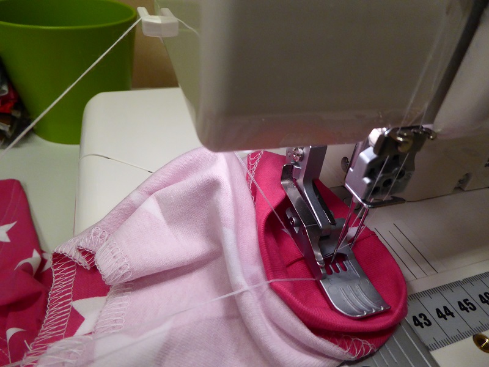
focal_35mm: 25
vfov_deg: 54.9
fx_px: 353
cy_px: 184
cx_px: 244
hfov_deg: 69.4
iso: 400
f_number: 3.3
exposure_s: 1/60
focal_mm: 4.3
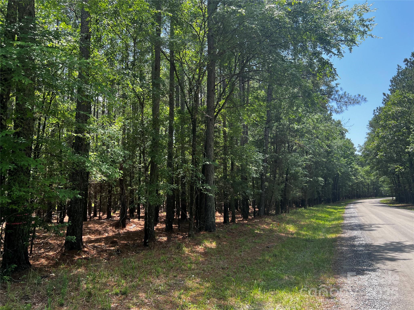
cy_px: 155
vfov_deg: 53.1
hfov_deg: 67.3
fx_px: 311
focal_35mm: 26
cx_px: 207
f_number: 1.5
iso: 50
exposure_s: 1/617
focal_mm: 5.7
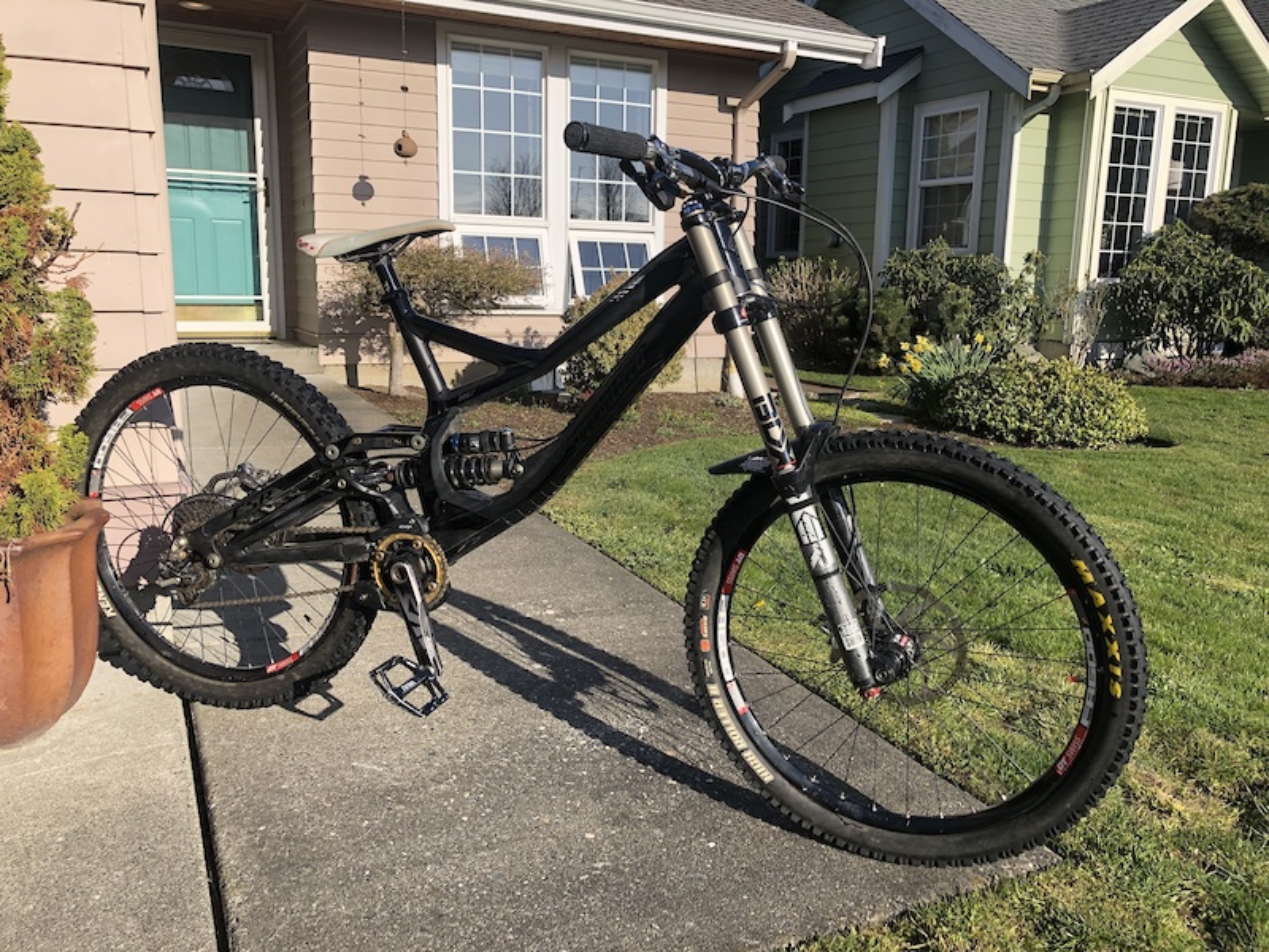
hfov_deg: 63.4
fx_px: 1026
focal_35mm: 28
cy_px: 476
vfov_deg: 49.7
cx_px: 634
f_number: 1.8
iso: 20
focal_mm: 4
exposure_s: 1/1517
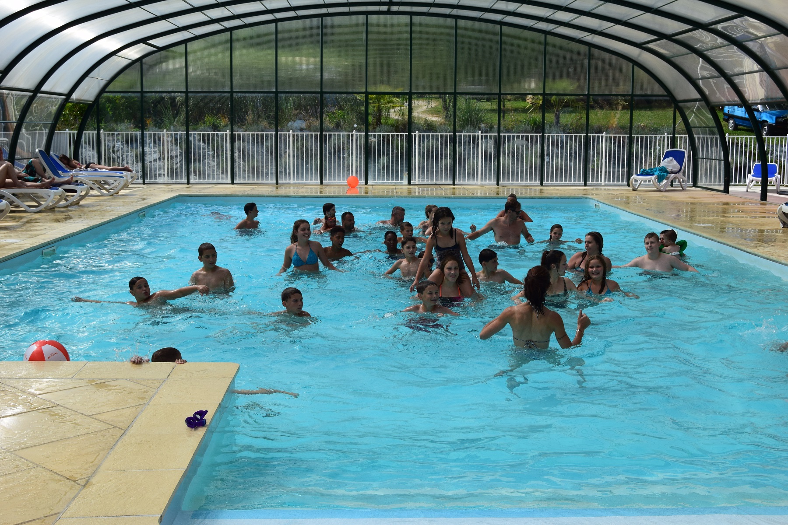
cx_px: 394
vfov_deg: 28.9
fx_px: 1018
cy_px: 262
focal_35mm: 46
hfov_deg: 42.3
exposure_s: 1/500
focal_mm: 31
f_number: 11
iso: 320
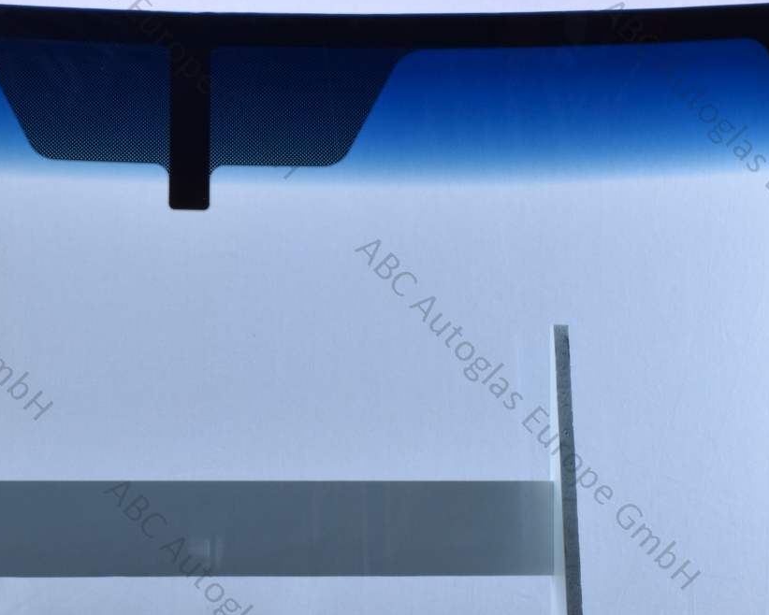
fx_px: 2183
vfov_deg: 16.0
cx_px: 173
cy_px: 458
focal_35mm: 96
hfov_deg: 19.8
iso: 800
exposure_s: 1/2.5
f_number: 25
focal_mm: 35
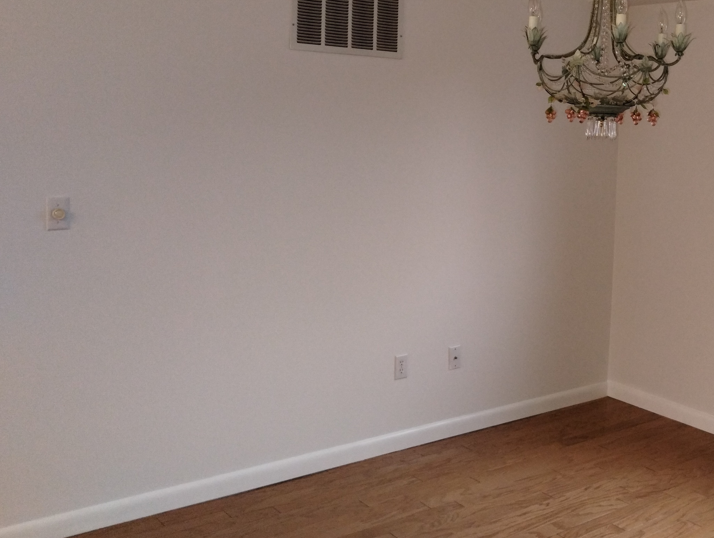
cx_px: 518
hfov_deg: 43.6
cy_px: 165
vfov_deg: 34.0
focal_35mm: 42
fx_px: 868
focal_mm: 4.27
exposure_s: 1/30
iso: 997
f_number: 1.8
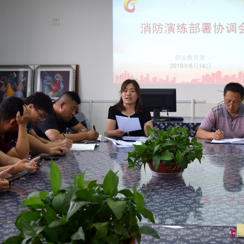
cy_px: 129
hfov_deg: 22.5
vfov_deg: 22.8
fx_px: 606
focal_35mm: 76
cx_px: 183
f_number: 5
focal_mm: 34
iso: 400
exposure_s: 1/100
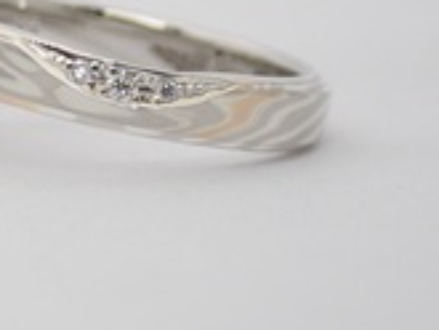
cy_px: 84
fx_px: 2665
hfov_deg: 9.3
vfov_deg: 7.1
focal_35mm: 210
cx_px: -96
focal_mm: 13.65
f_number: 4.1
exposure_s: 1/125
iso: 200
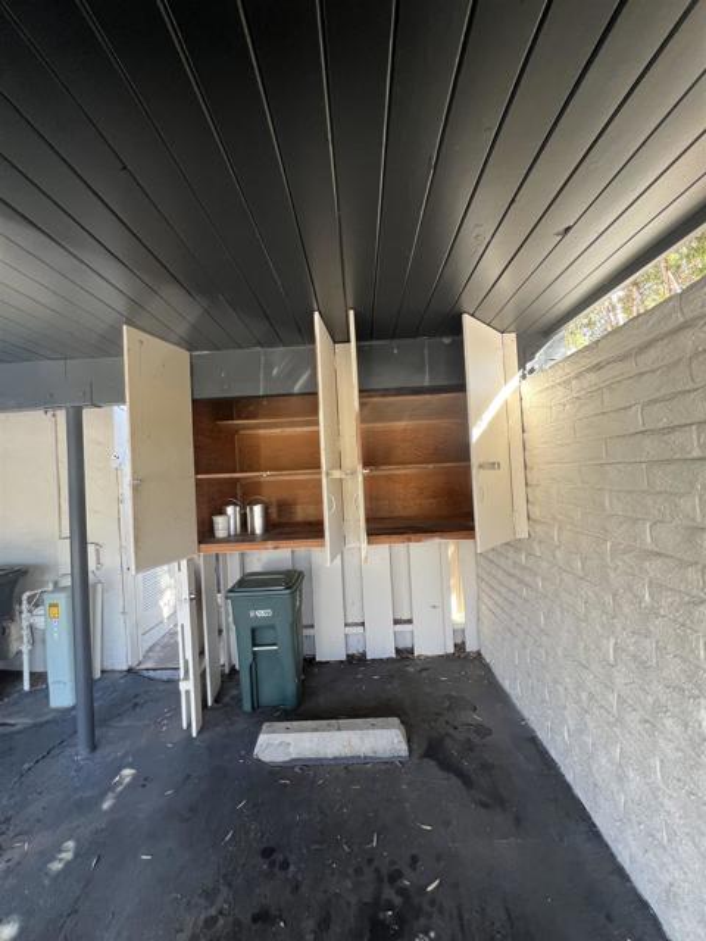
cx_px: 353
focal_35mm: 13
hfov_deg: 89.9
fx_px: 354
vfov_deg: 106.2
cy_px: 470
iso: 125
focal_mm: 1.57
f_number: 1.8
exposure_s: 1/99
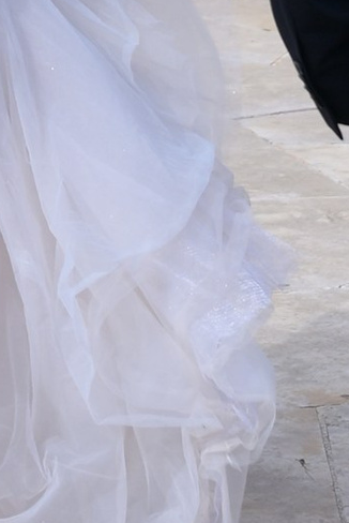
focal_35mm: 232
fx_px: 3368
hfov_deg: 5.9
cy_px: -524
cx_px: -5
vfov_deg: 8.4
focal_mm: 29.5
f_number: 3.5
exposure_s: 1/2000
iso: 125
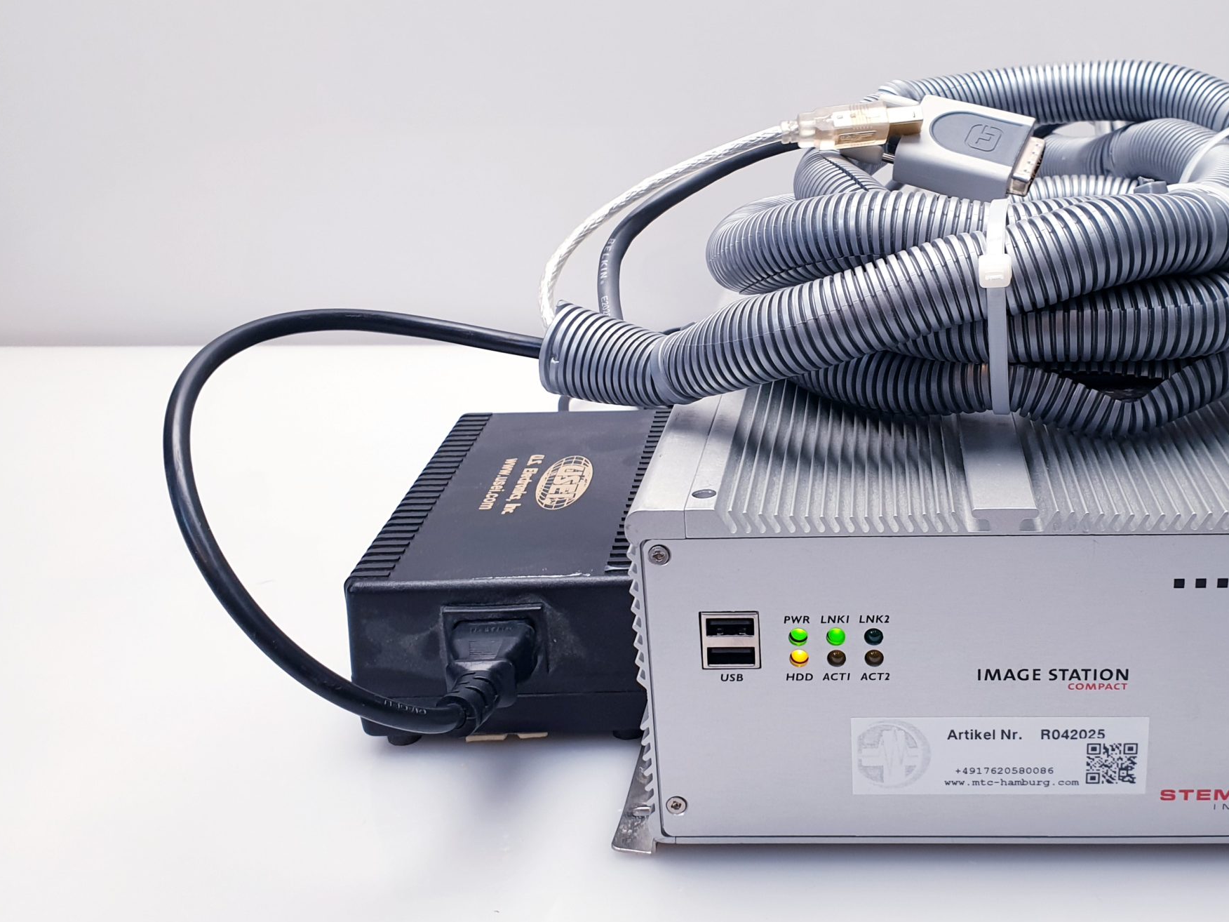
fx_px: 1349
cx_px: 822
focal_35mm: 38
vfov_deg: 37.7
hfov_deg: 48.1
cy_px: 466
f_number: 2.4
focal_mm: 4.3
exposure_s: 1/50
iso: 80
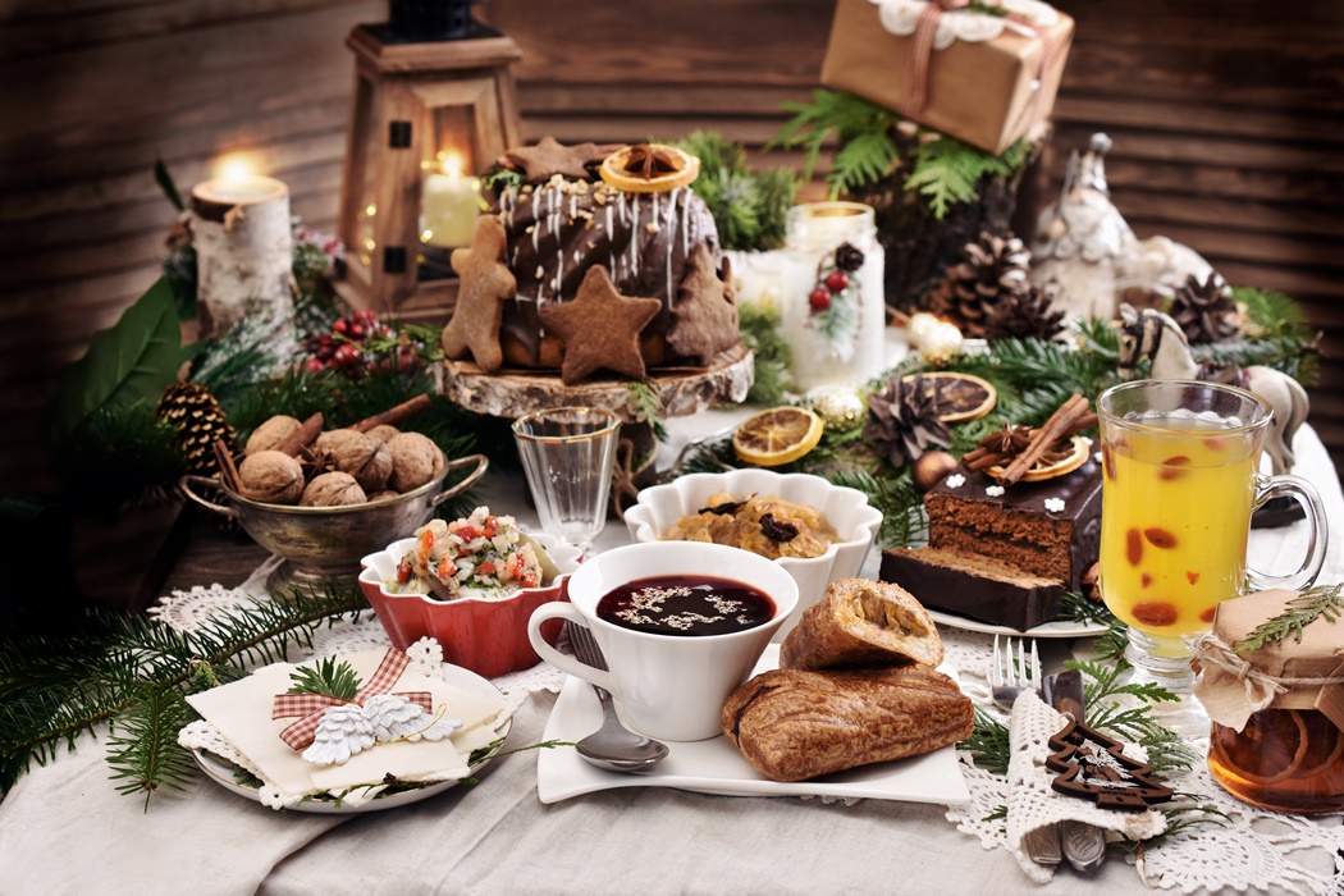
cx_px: 672
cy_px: 448
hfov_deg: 33.4
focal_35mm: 60
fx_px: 2240
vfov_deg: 22.6
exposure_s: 1/160
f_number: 5
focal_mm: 40
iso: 320
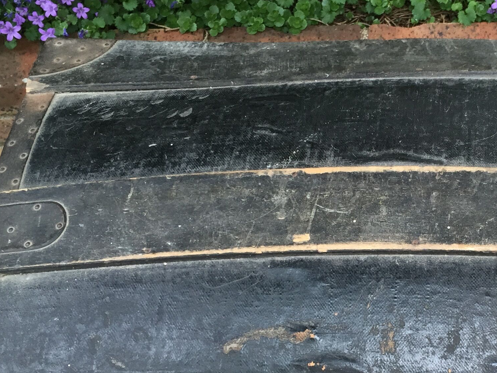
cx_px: 411
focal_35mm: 63
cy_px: 293
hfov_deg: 29.9
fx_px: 905
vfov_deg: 23.0
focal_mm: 4.15
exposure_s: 1/120
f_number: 2.2
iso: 50
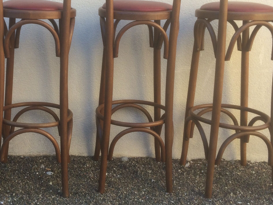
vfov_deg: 29.0
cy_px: 72
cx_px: 81
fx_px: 394
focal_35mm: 50
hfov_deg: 37.6
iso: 32
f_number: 2.2
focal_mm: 4.15
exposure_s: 1/299
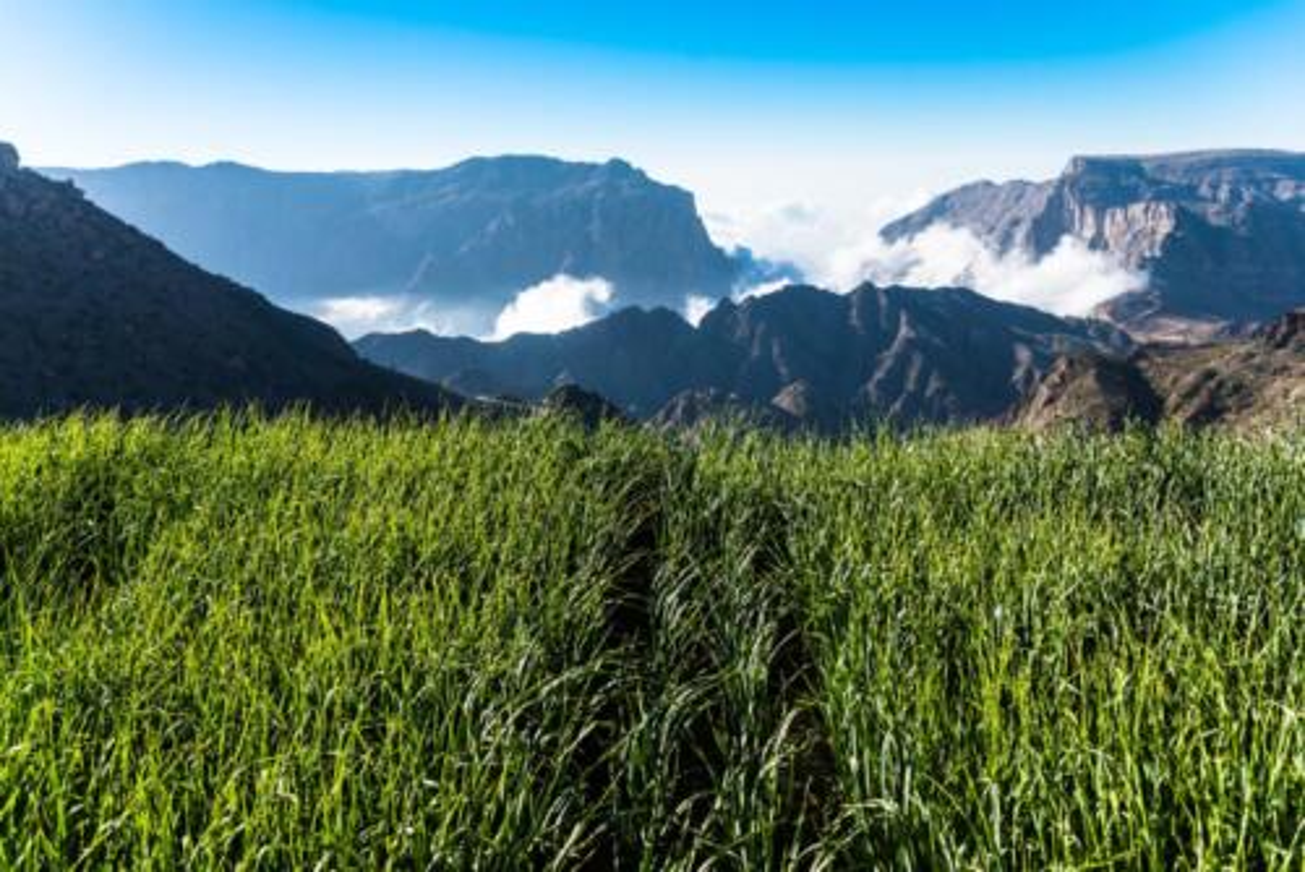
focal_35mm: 32
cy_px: 436
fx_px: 1161
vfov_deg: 41.2
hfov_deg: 58.7
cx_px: 652
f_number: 4
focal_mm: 32
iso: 100
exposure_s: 1/800
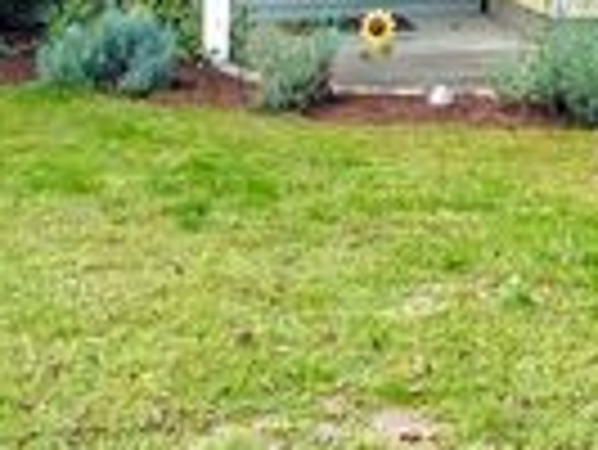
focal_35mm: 116
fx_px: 2006
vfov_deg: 11.9
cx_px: 594
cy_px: -331
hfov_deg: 16.6
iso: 50
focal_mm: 5.96
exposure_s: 1/844
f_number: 1.6
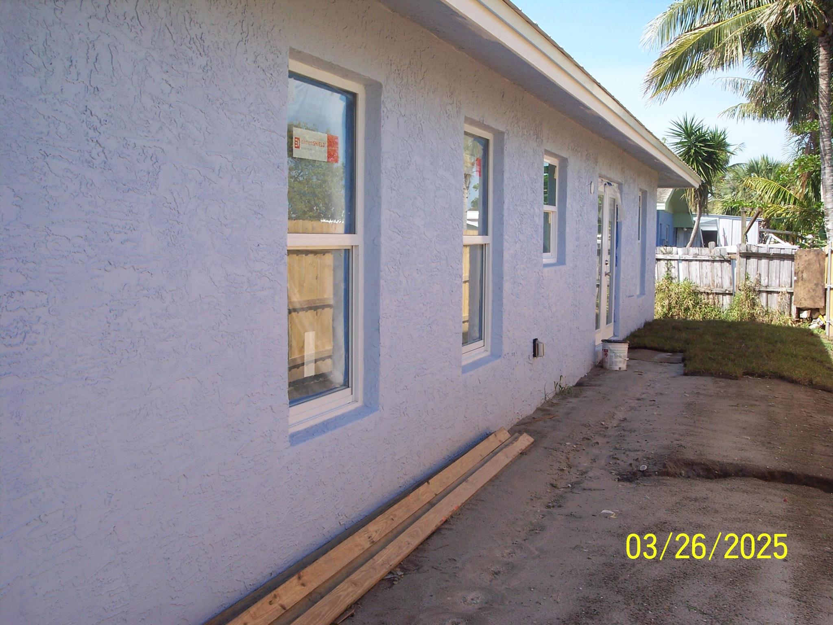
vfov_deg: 36.8
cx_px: 416
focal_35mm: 39
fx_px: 938
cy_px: 312
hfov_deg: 47.9
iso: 100
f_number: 3.4
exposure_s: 1/90
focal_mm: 8
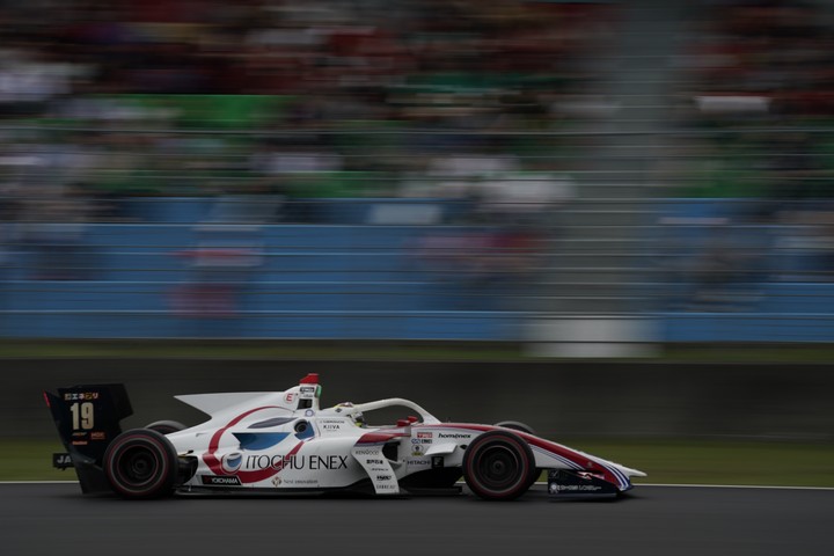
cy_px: 278
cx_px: 417
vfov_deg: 6.9
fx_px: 4633
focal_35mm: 200
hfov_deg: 10.3
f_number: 10
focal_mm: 200
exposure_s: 1/125
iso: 100
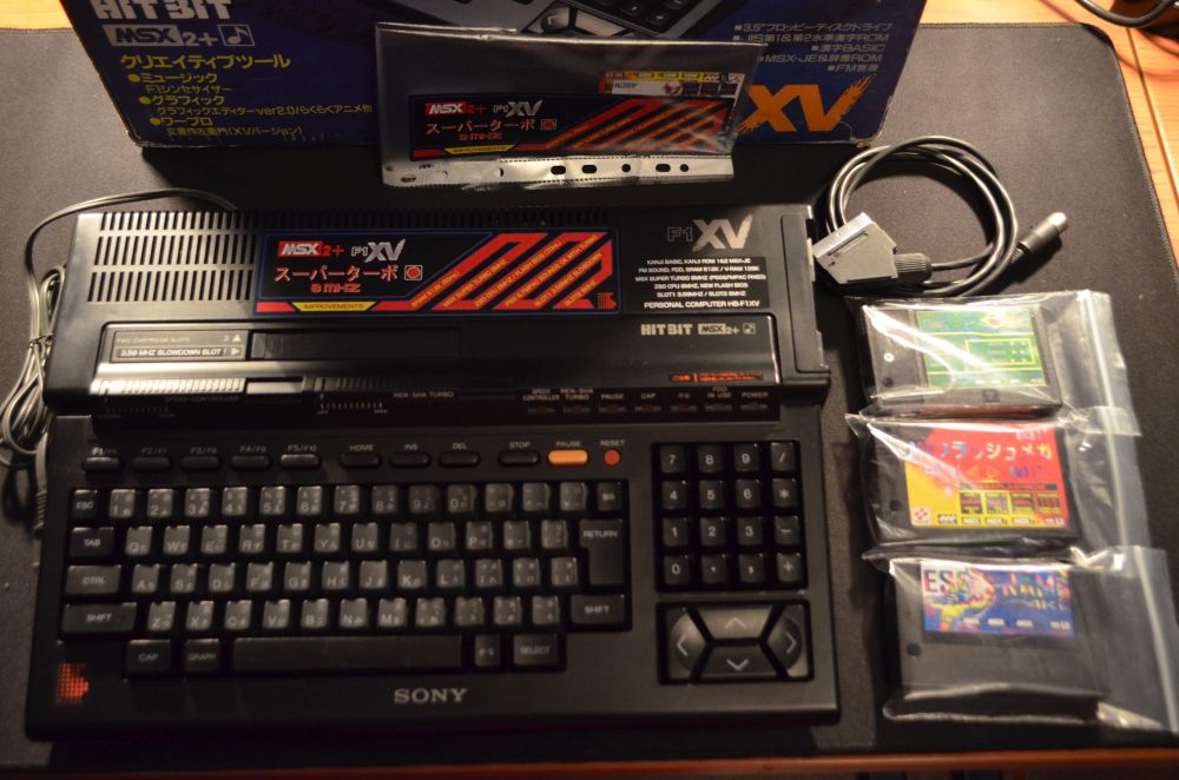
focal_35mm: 36
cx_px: 590
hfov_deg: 53.2
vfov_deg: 36.7
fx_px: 1176
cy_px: 390
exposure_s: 1/30
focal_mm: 24
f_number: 4
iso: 2500
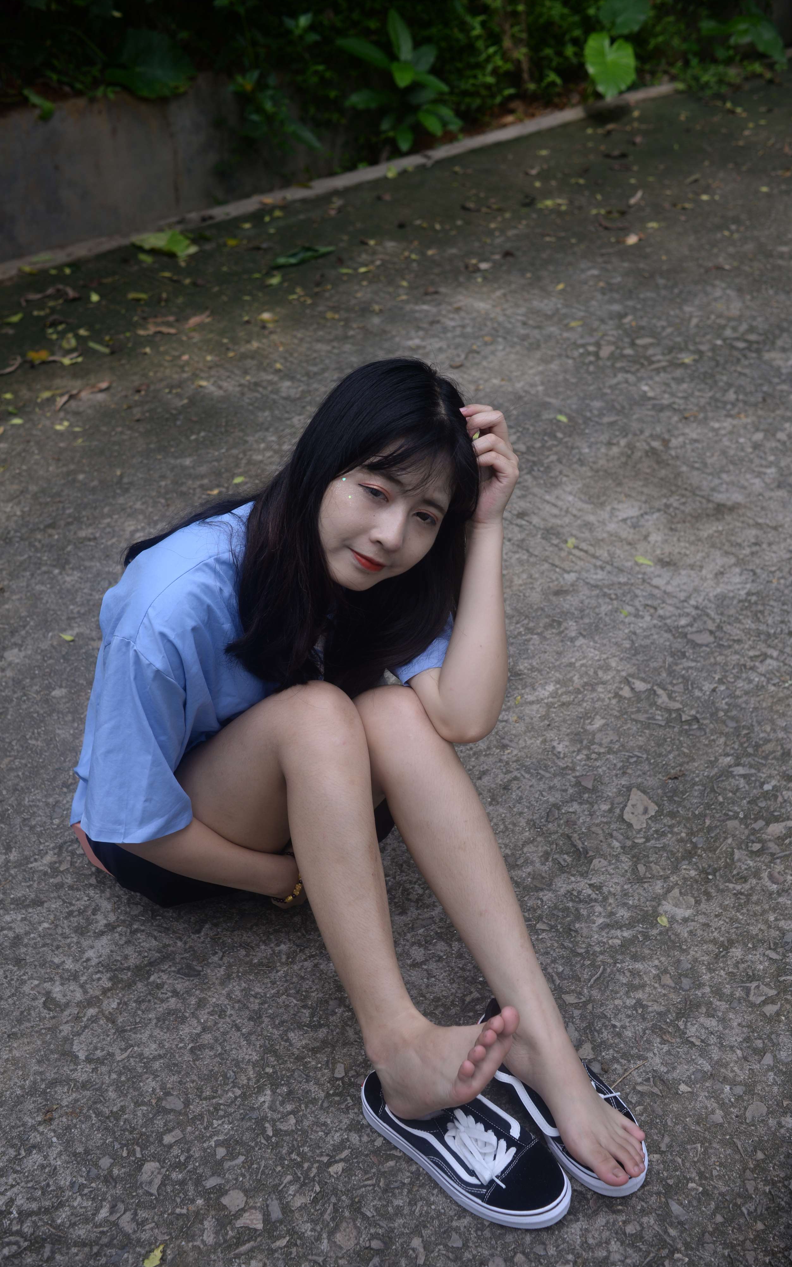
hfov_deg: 35.3
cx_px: 366
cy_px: 636
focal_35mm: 36
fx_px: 1243
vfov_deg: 54.0
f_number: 5.6
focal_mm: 35
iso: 125
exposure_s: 1/320
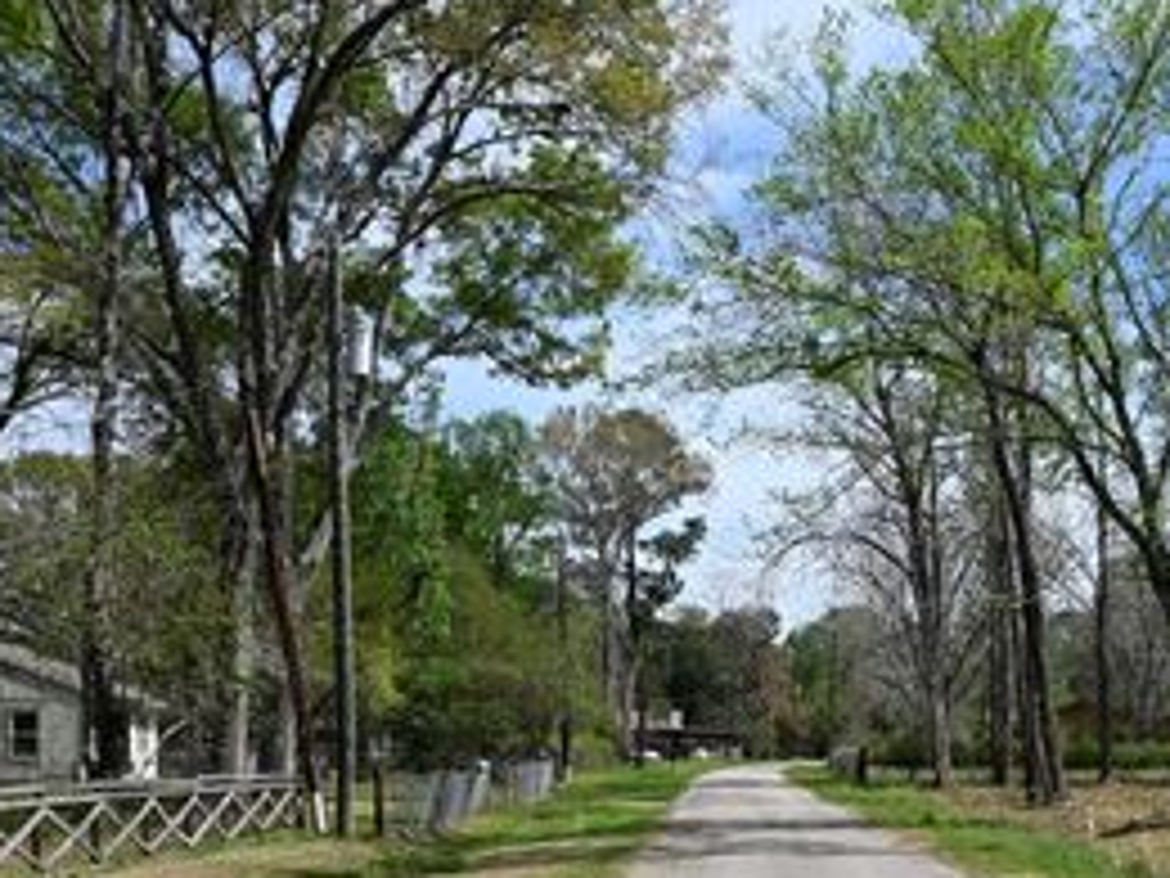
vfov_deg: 20.2
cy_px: 714
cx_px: 783
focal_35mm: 72
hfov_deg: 26.9
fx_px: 2434
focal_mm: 26
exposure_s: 1/320
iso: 100
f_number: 9
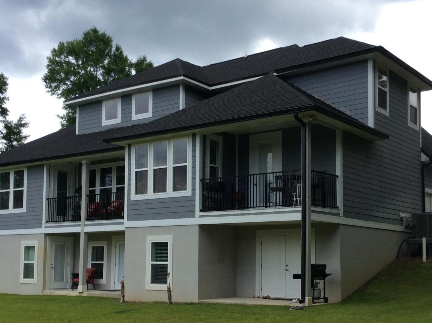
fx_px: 610
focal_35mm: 49
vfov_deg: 29.4
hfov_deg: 38.9
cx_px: 241
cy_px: 216
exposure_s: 1/907
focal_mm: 3.3
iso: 32
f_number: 2.4
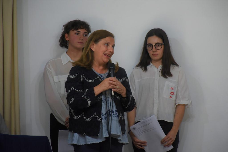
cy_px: 76
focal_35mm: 210
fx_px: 1330
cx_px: 114
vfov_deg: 6.5
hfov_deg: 9.8
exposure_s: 1/50
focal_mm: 140
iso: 800
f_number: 5.6
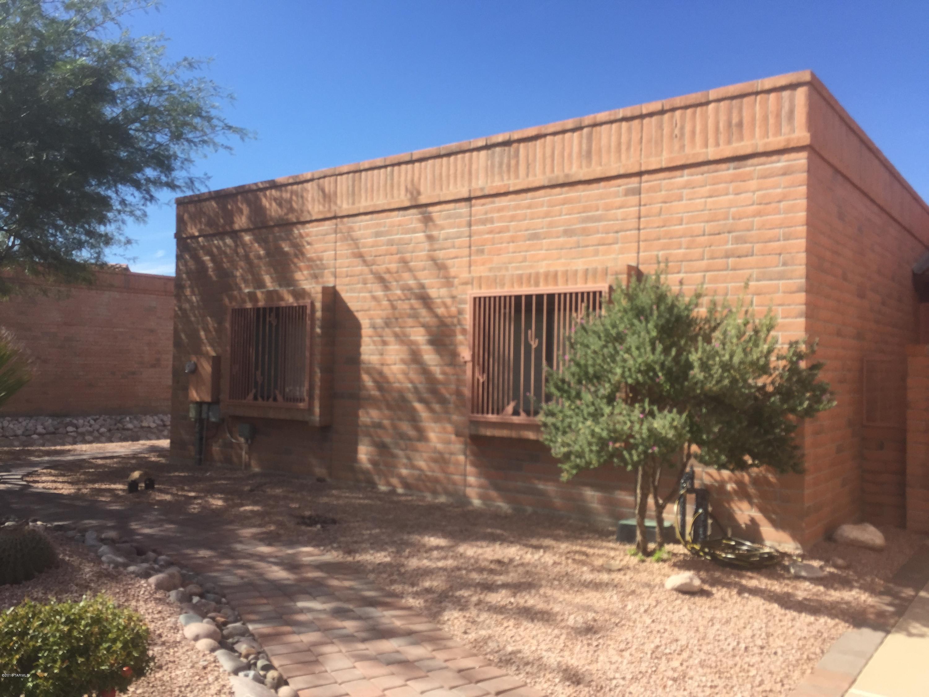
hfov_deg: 61.7
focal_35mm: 29
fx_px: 778
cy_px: 348
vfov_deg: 48.2
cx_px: 464
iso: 32
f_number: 2.2
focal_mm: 4.15
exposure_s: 1/1364
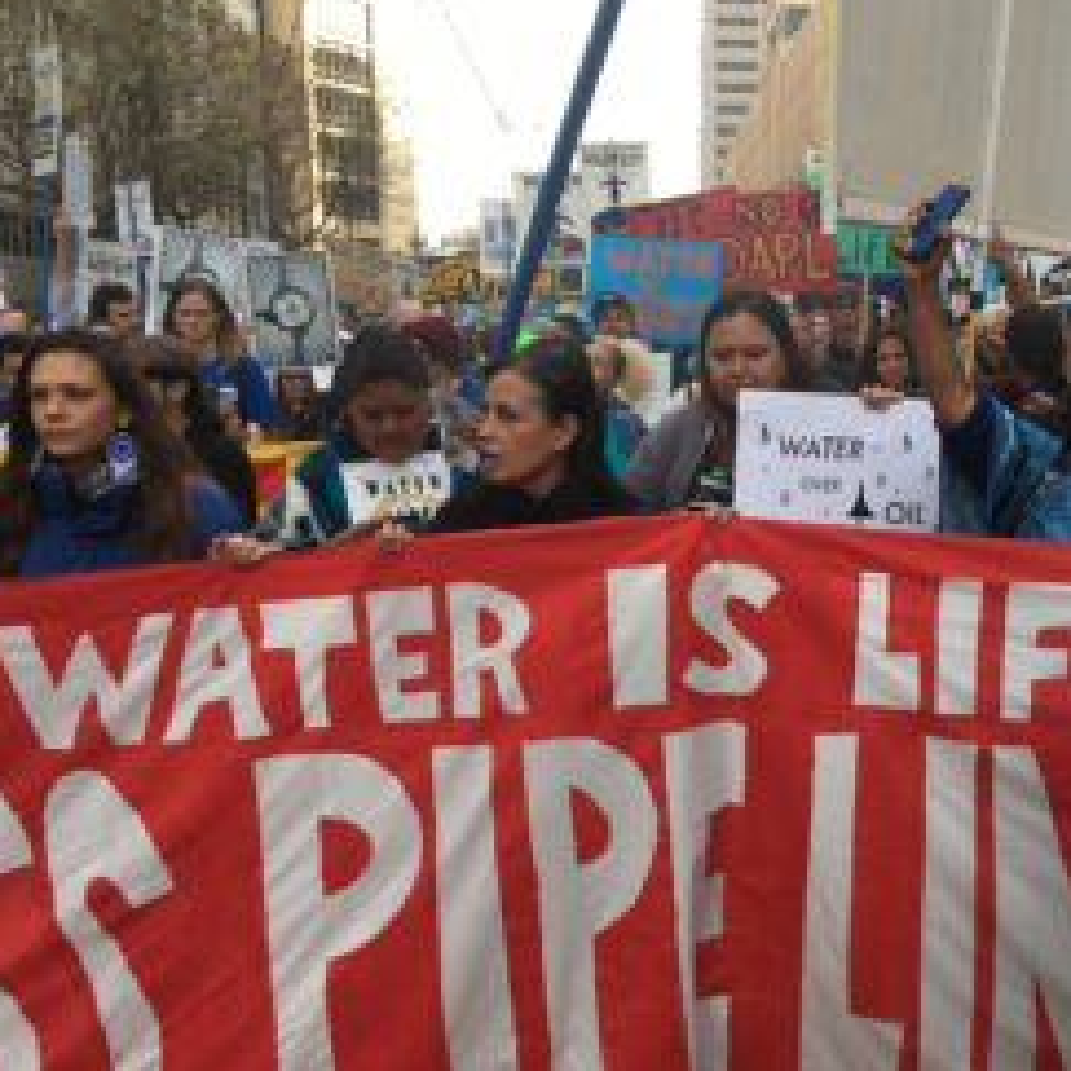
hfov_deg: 43.0
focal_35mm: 38
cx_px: 749
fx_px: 1330
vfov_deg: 43.8
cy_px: 485
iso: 25
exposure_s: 1/158
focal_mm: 4.15
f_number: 2.2
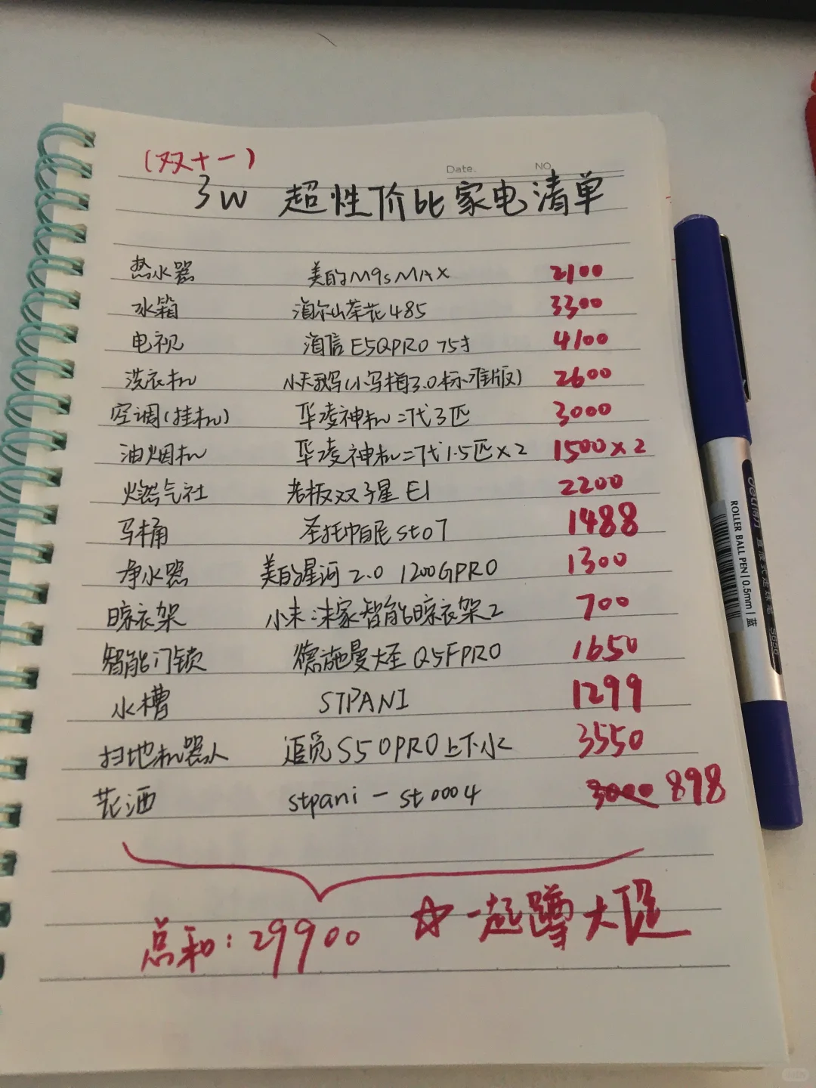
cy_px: 544
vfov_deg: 61.7
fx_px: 911
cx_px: 408
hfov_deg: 48.2
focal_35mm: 29
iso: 64
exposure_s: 1/33
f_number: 2.2
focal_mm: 4.15
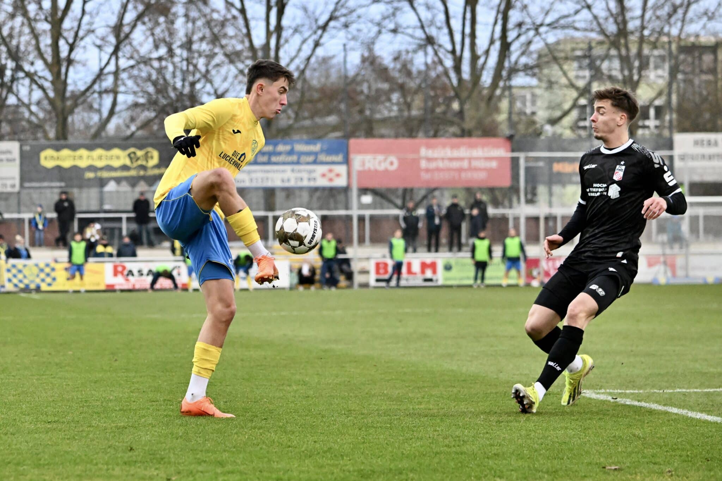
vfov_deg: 10.2
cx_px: 361
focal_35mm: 135
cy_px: 240
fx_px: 2707
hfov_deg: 15.2
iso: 8000
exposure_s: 1/1600
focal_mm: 135
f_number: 5
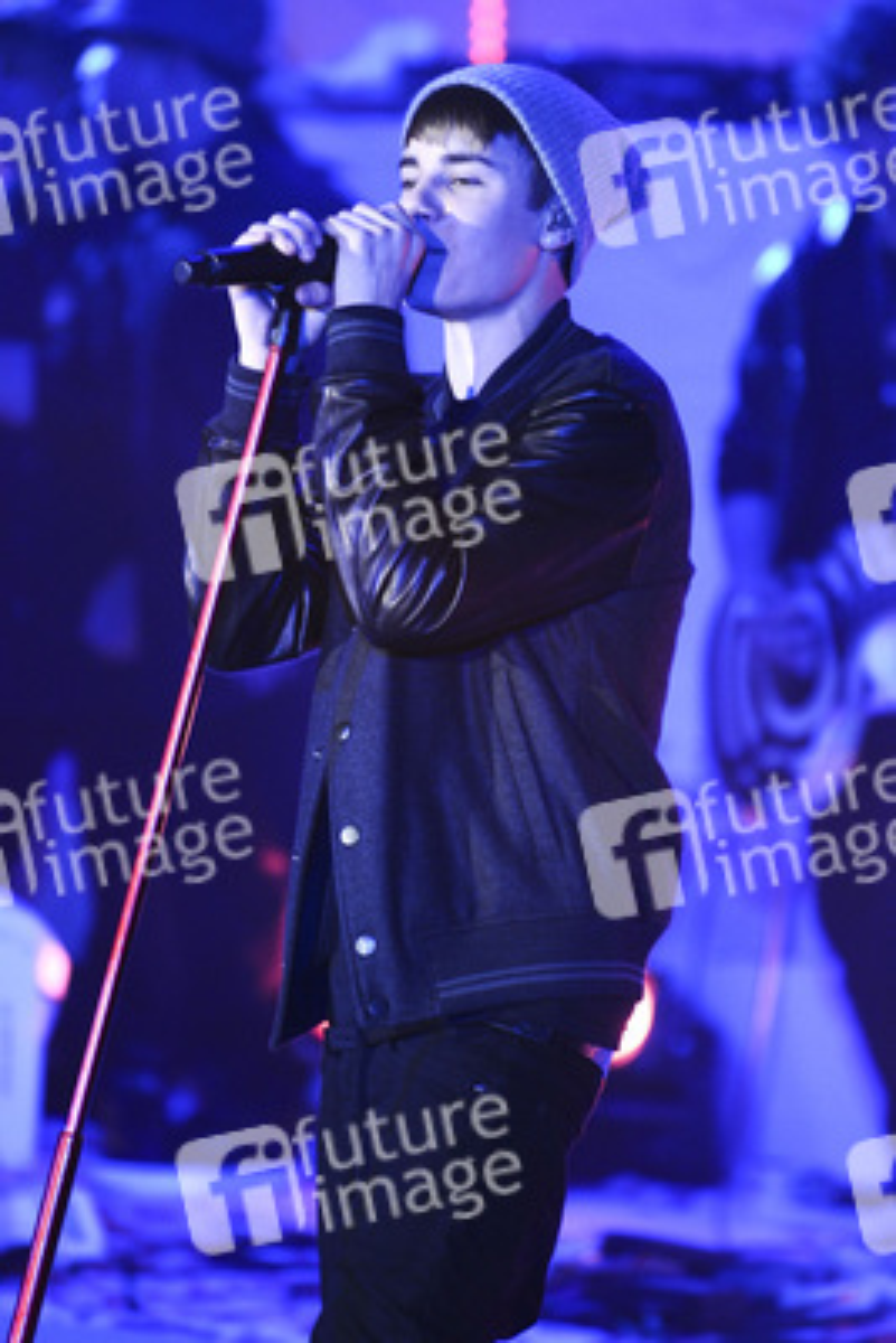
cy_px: 672
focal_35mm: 300
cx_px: 448
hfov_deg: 4.6
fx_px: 11189
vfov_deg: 6.9
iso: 640
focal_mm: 200
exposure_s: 1/200
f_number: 2.8
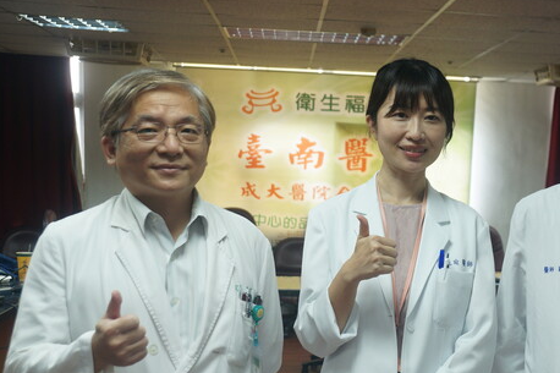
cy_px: 270
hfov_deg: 30.8
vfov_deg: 21.1
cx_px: 434
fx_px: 995
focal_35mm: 64
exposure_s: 1/60
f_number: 4
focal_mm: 26
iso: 320
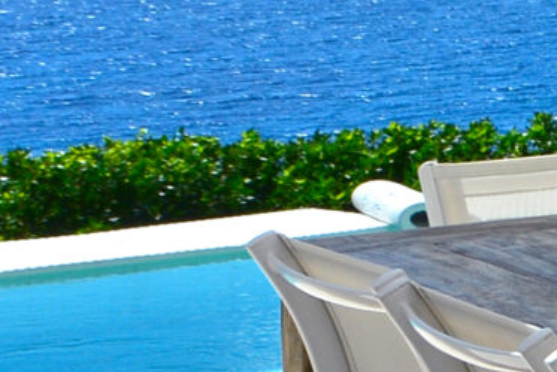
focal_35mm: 144
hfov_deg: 9.4
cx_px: 1888
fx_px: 2229
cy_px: 7
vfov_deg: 9.5
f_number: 9
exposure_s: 1/500
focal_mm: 21
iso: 160
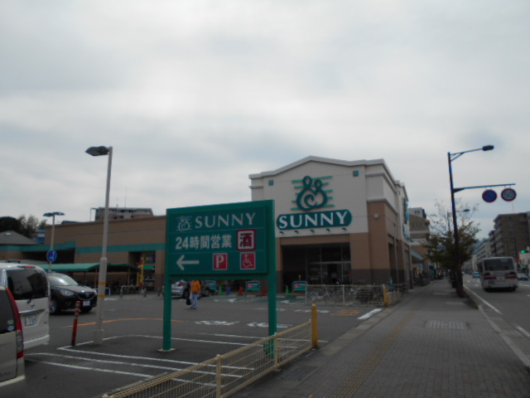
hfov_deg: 67.3
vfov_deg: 53.1
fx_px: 398
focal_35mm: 26
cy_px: 199
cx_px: 265
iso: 80
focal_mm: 4.6
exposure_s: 1/320
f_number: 8
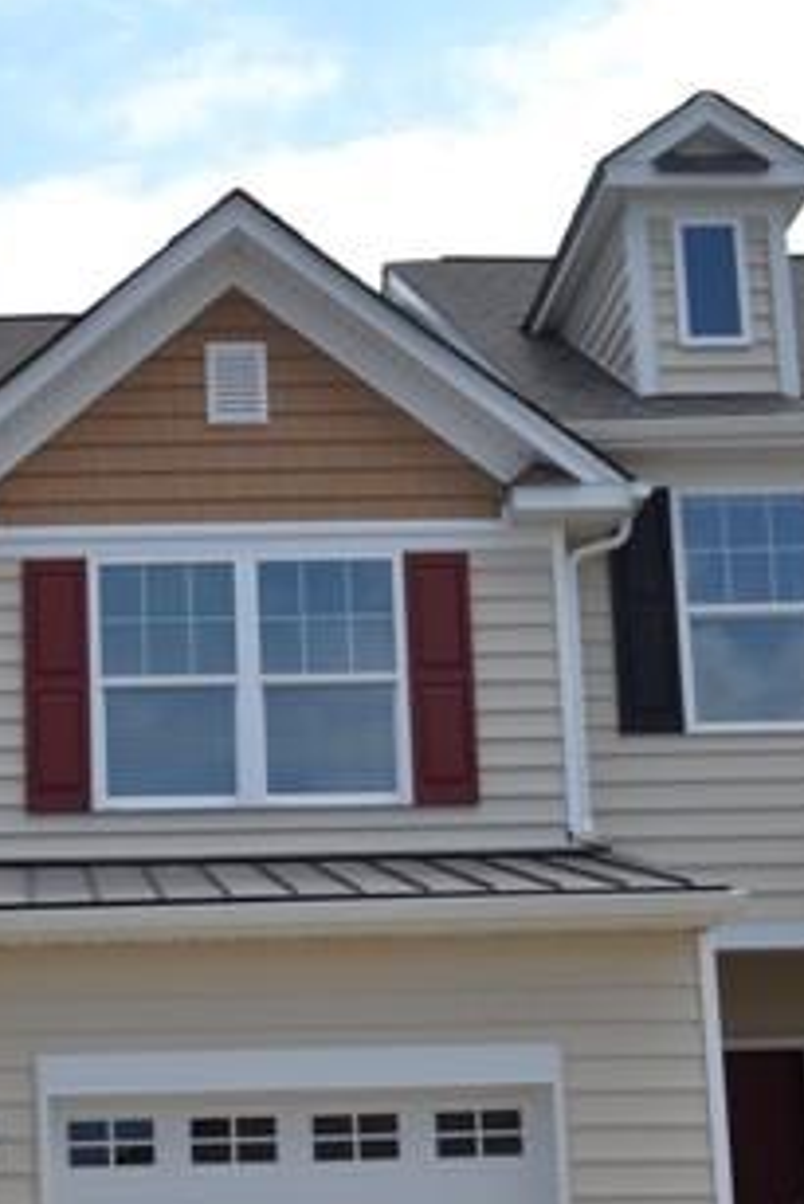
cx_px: 37
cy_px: 831
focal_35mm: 75
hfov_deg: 17.8
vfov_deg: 26.8
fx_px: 2509
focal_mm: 24
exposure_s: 1/250
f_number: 8
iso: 100
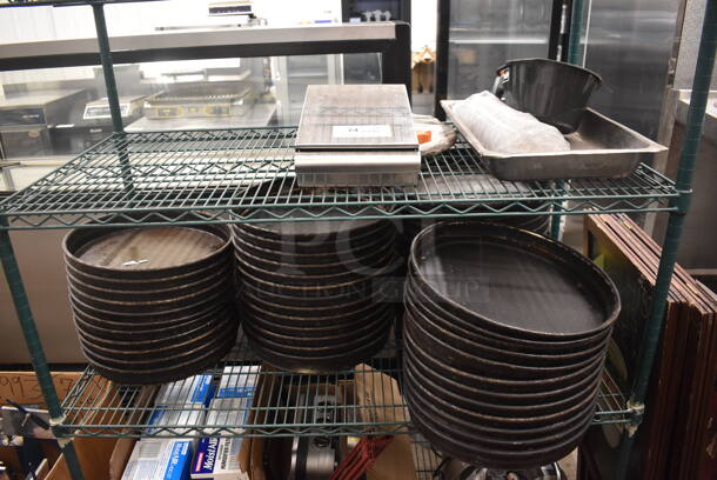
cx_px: 358
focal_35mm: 27
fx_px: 538
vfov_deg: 48.0
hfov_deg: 67.3
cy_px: 240
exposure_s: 1/30
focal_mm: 18
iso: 1100
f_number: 3.5
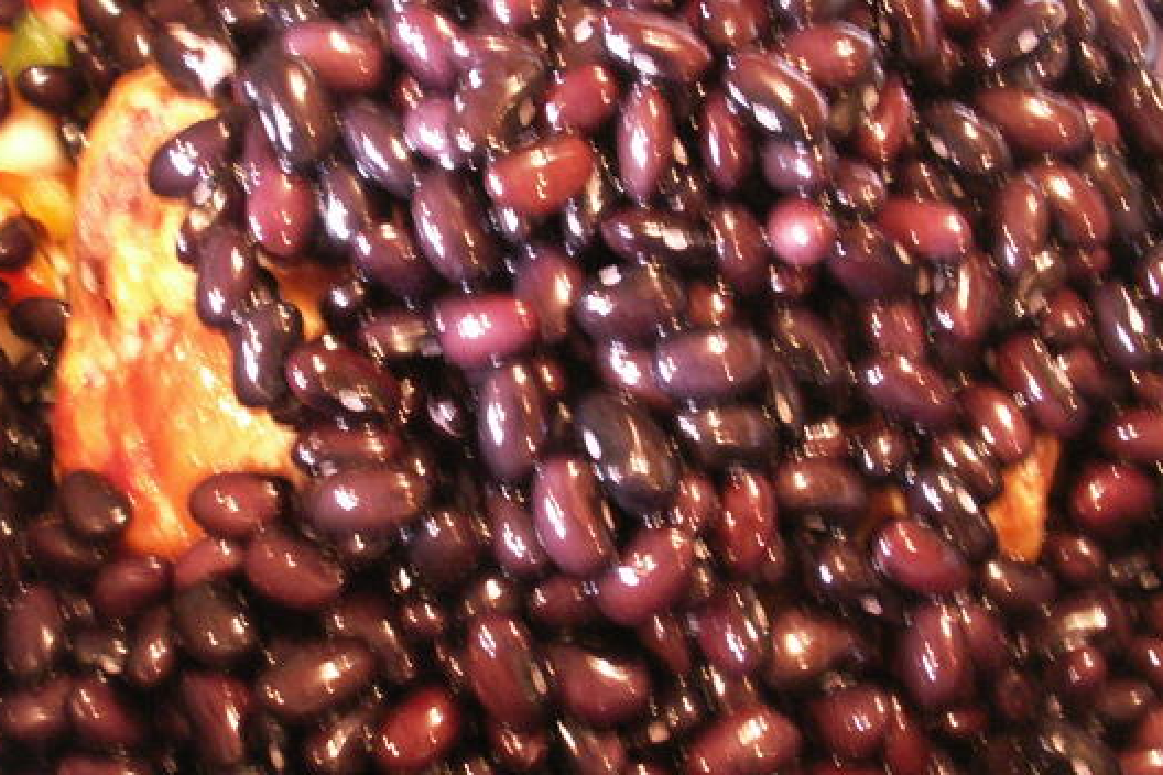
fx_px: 2003
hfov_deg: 32.4
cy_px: 320
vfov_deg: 21.9
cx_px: 570
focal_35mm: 62
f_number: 2.8
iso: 160
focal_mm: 5.86
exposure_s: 1/1.67
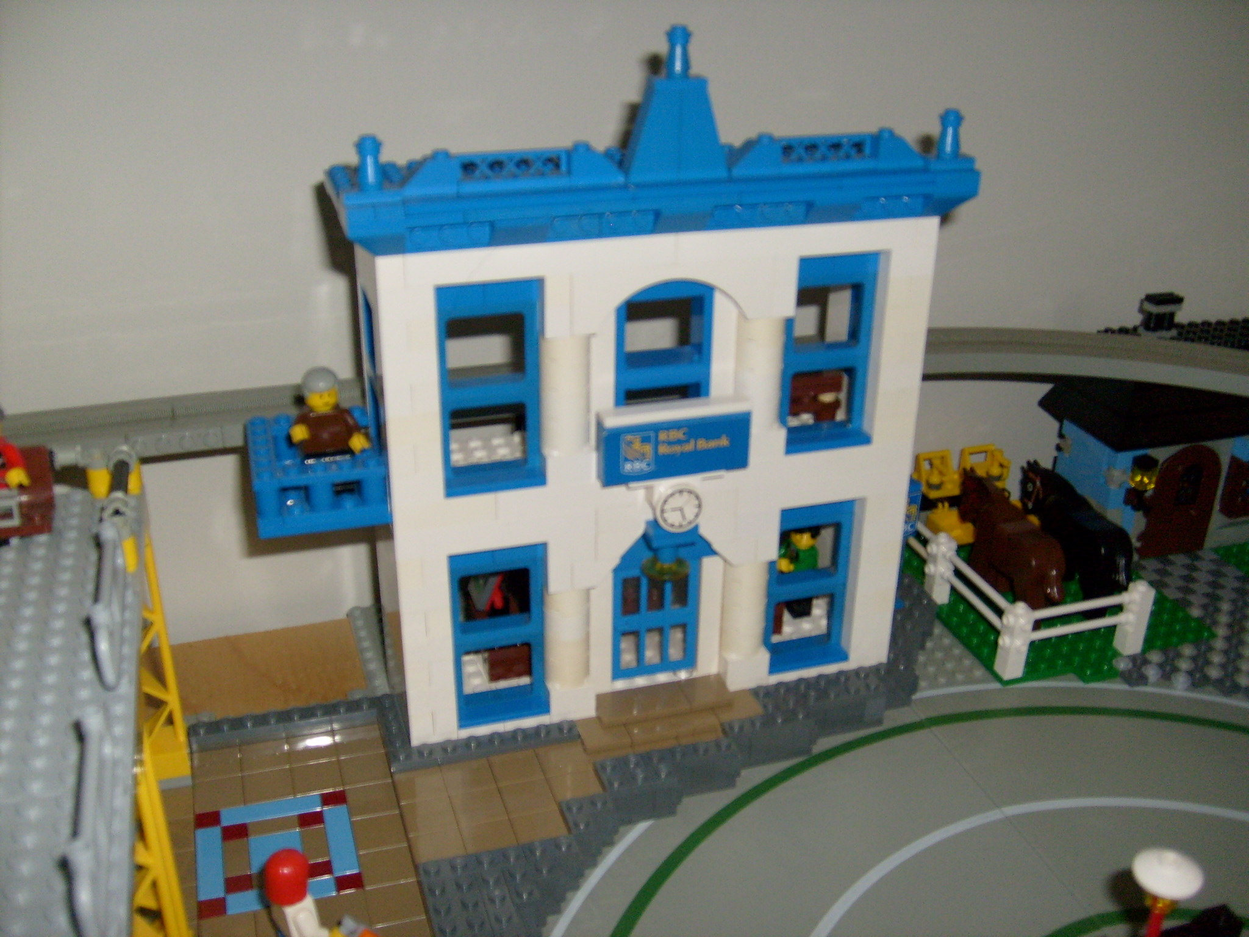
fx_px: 1263
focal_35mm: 35
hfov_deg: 52.6
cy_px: 468
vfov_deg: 40.7
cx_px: 624
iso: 100
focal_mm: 5.8
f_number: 2.8
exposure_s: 1/45
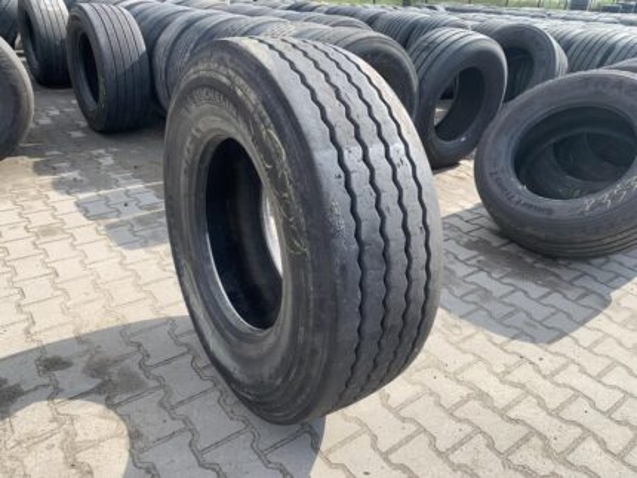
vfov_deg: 53.1
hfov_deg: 67.3
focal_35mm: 26
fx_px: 479
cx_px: 318
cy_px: 239
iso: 25
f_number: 1.8
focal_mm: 4.25
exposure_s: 1/879
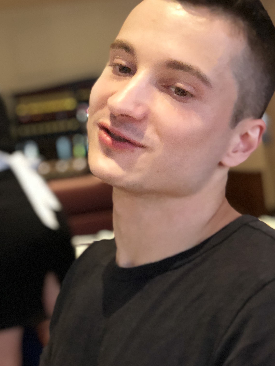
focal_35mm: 69
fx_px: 731
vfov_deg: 28.1
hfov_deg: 21.3
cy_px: 157
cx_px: 125
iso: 160
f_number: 2.4
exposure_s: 1/13
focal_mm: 6
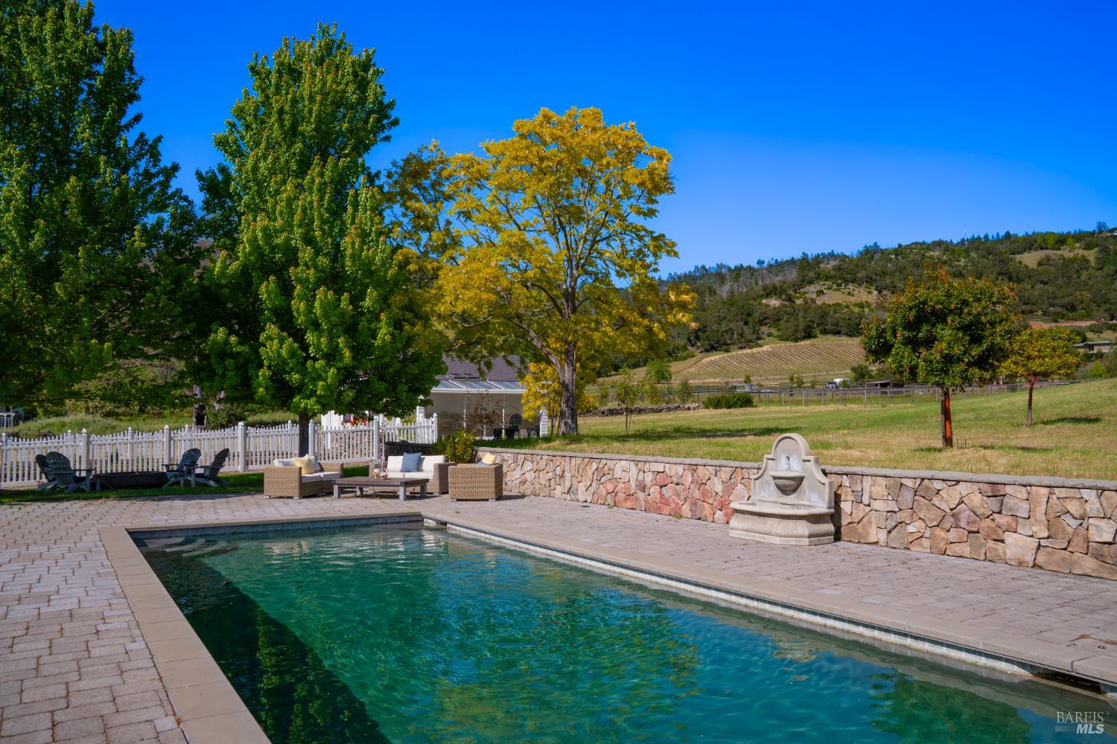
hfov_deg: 65.5
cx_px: 558
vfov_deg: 46.4
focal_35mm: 28
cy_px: 372
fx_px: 869
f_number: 9
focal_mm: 28
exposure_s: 1/250
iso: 100
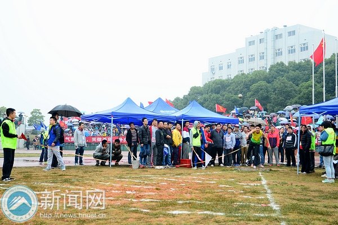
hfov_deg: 49.6
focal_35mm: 39
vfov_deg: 34.2
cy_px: 112
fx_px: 366
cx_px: 169
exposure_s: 1/250
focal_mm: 26
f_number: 5.6
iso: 250
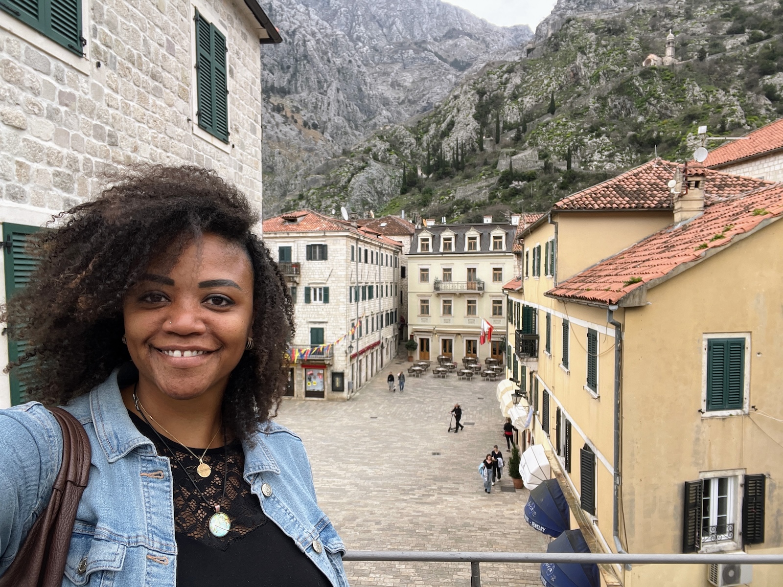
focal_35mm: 23
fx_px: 520
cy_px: 294
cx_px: 392
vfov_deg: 58.9
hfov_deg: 73.9
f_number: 2.2
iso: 32
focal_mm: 2.71
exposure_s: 1/121
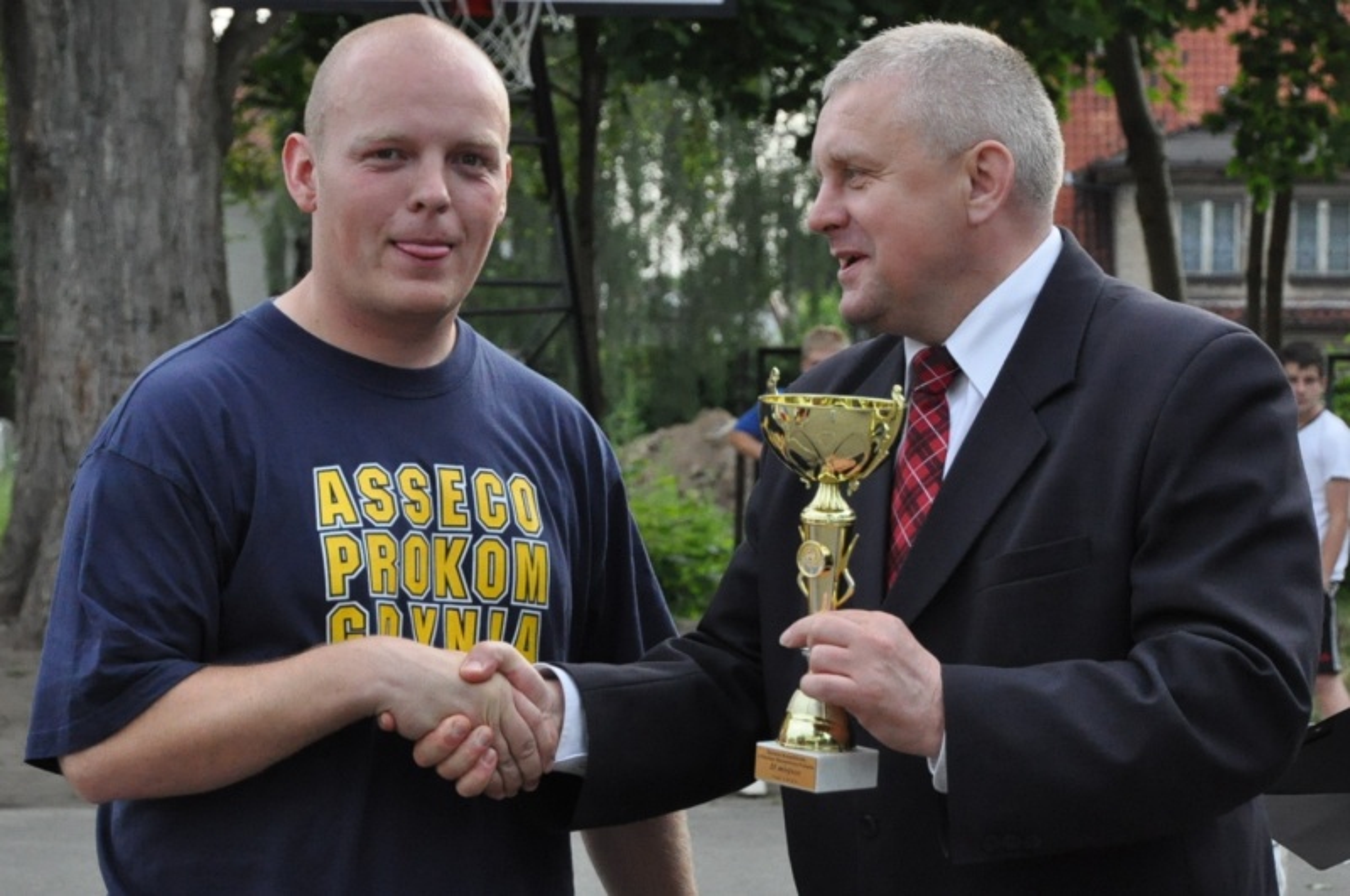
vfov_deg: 19.7
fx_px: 2584
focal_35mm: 69
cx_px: 675
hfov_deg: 29.3
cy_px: 448
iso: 2000
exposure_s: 1/1250
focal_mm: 46
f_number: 5.6
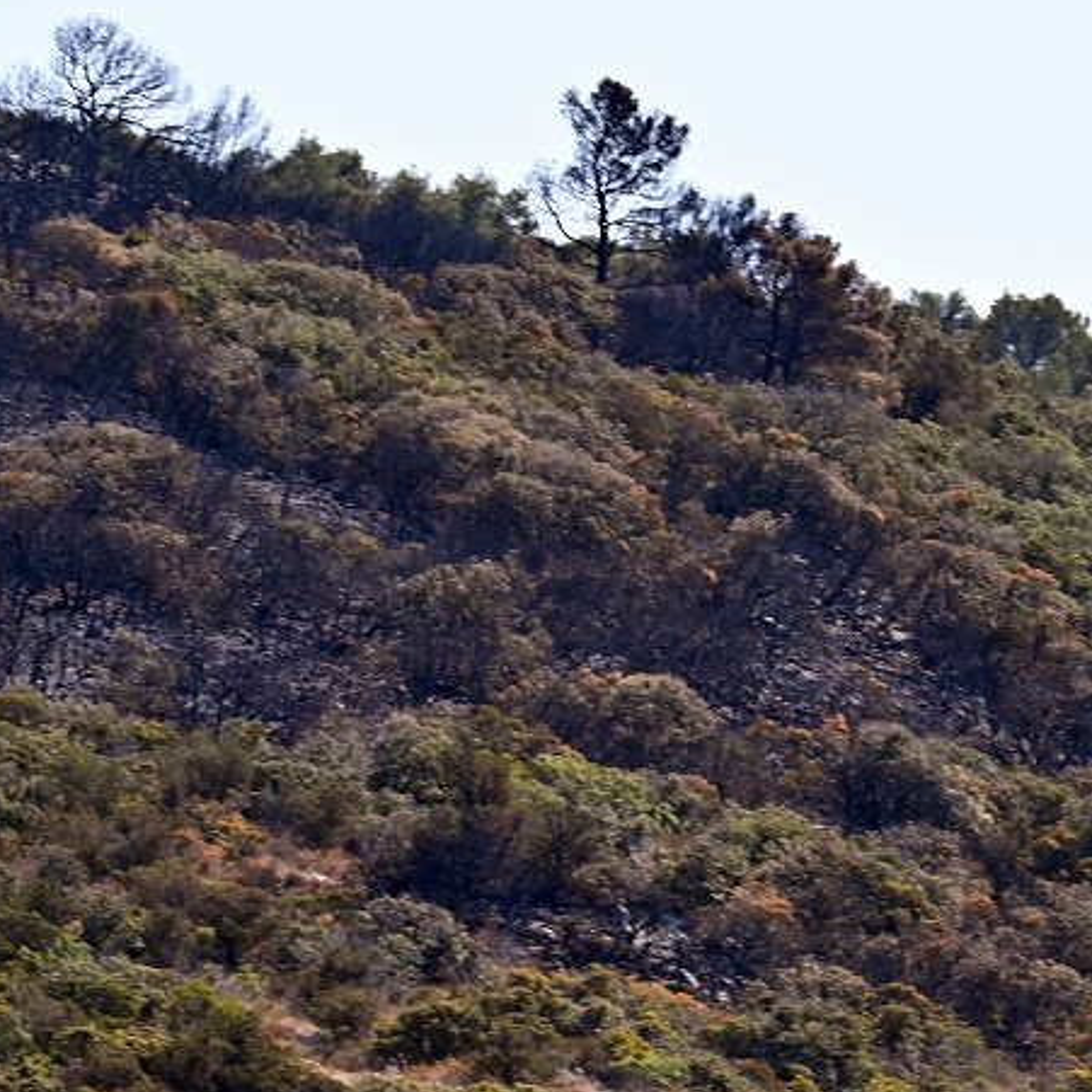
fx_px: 14811
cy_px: 582
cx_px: 523
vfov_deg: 4.2
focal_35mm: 415
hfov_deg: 4.2
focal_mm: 220
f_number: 16
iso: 400
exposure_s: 1/250
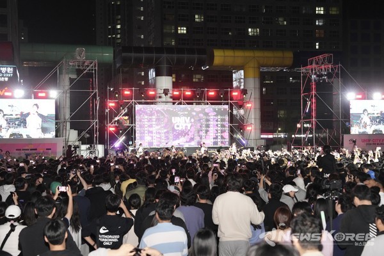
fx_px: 587
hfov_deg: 36.2
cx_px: 192
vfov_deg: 24.6
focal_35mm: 55
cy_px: 128
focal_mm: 55
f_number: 4.5
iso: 4000
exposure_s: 1/200
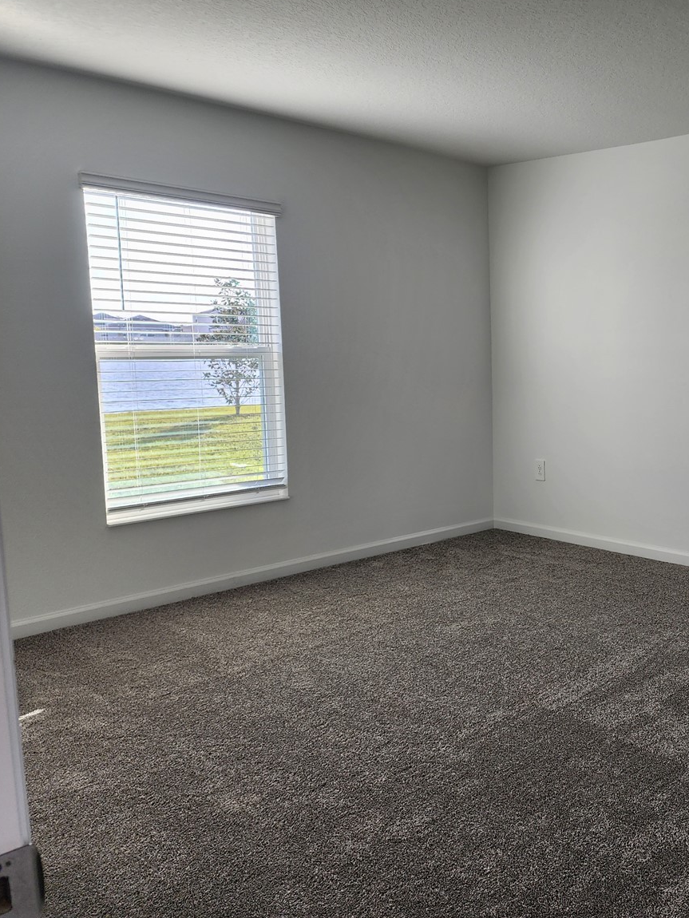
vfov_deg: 56.8
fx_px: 849
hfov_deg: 40.6
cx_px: 629
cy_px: 442
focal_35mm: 32
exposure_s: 1/180
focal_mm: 6.4
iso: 50
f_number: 1.8
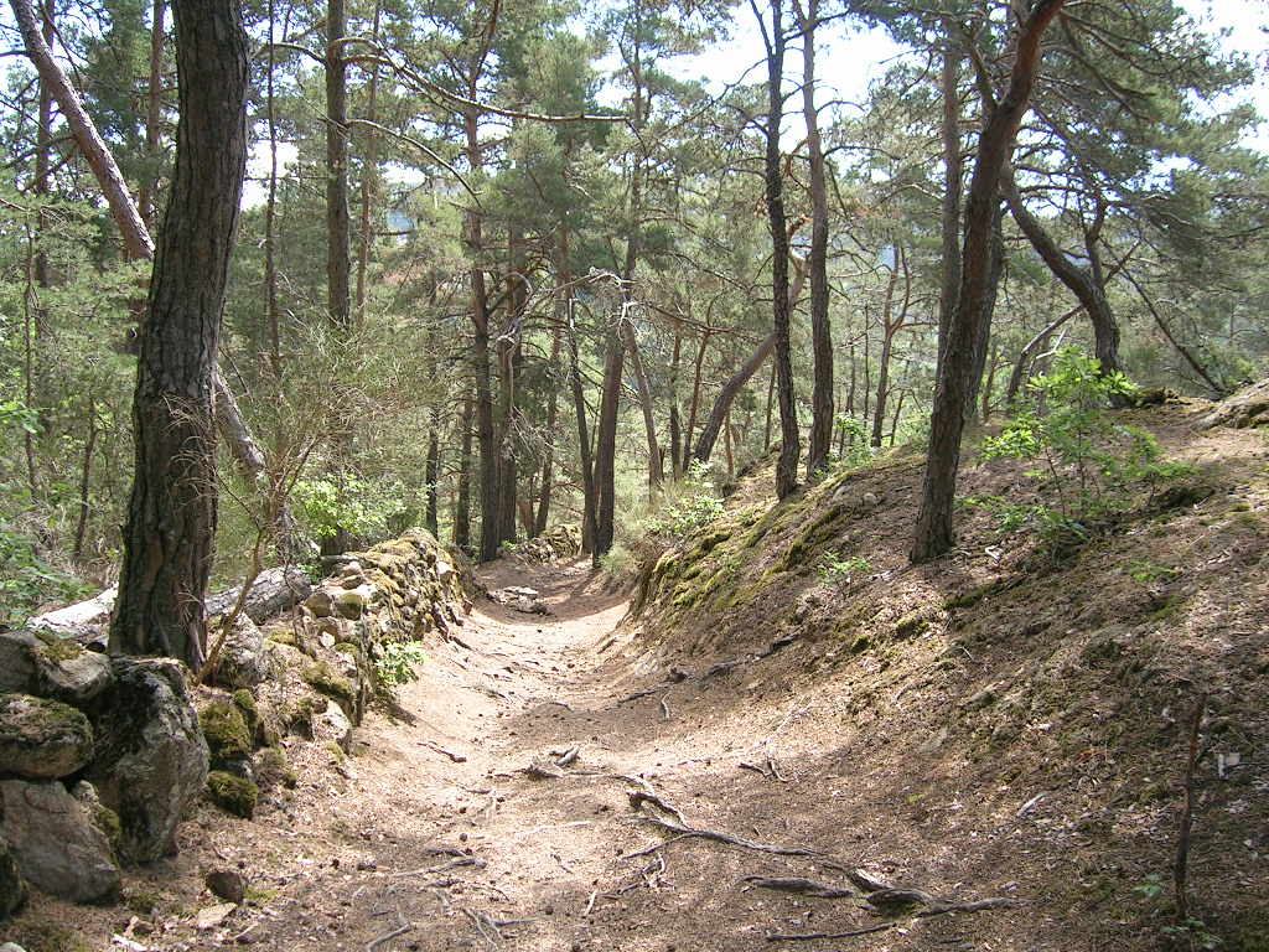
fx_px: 1283
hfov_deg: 52.6
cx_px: 634
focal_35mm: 35
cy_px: 476
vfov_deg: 40.7
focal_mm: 5.4
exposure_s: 1/147
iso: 50
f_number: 2.8
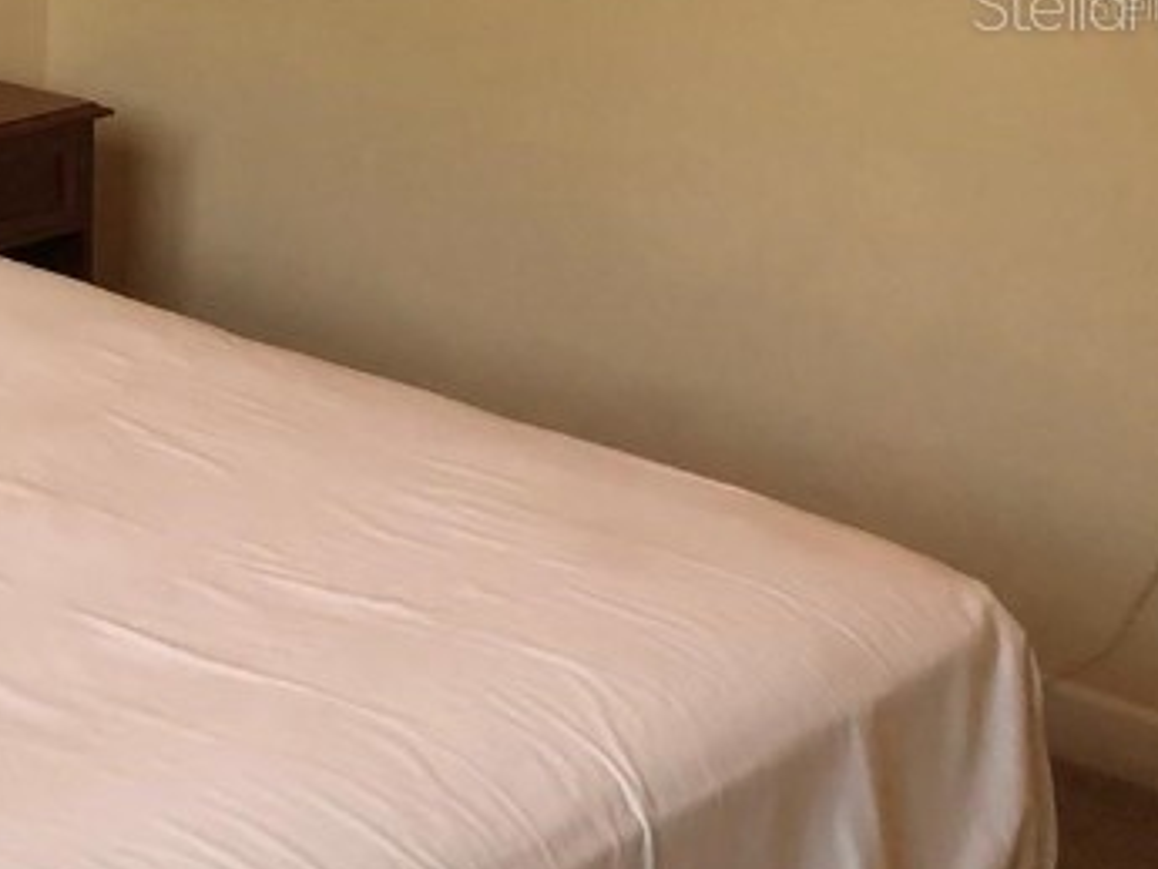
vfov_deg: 17.4
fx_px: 2778
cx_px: -430
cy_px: 3
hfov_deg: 21.0
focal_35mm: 83
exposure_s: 1/15
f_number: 1.8
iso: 40
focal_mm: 3.99
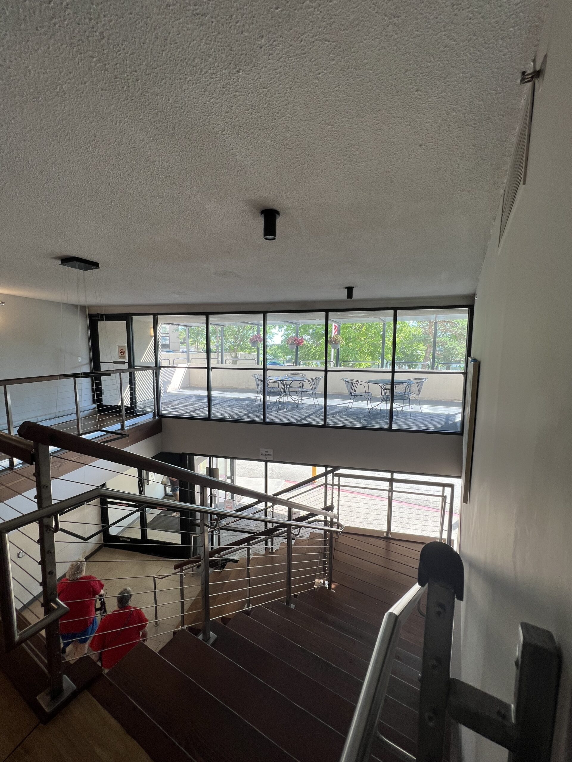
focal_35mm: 13
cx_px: 286
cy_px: 381
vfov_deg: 106.2
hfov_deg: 89.9
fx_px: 286
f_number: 1.8
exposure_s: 1/127
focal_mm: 1.57
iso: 32
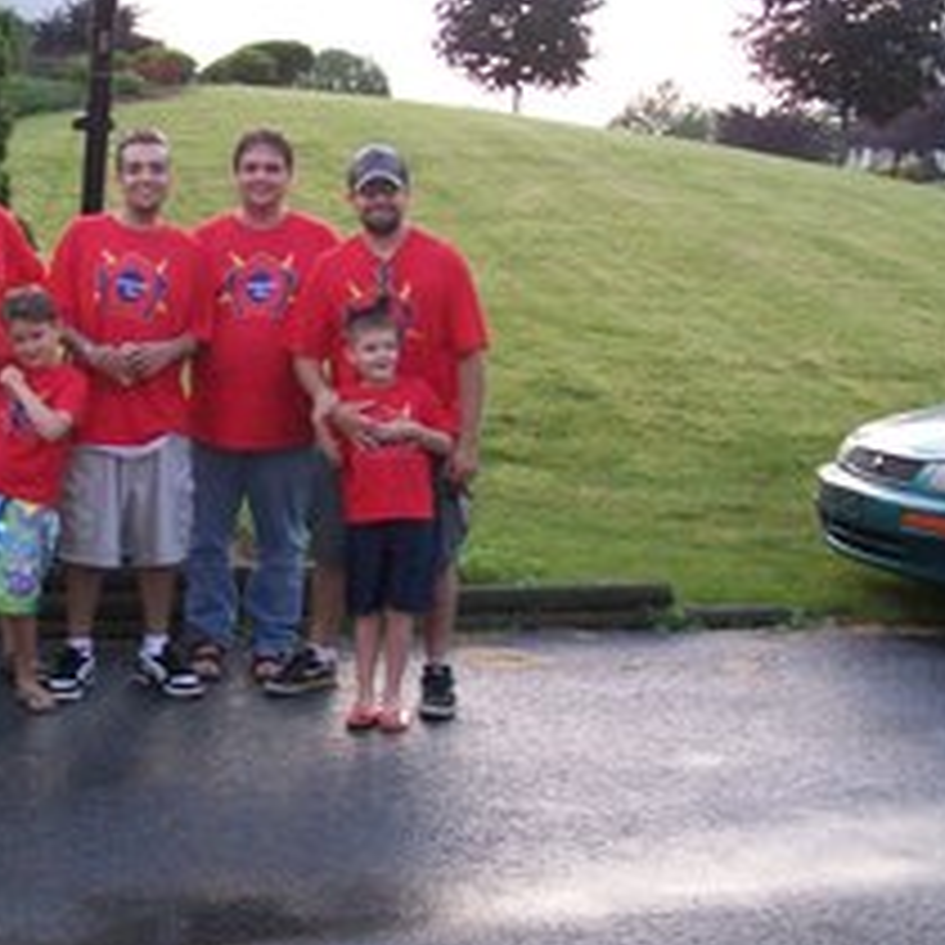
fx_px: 1730
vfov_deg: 30.5
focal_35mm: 56
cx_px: 124
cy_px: 412
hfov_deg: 29.5
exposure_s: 1/60
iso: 160
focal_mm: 6.1
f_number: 2.7
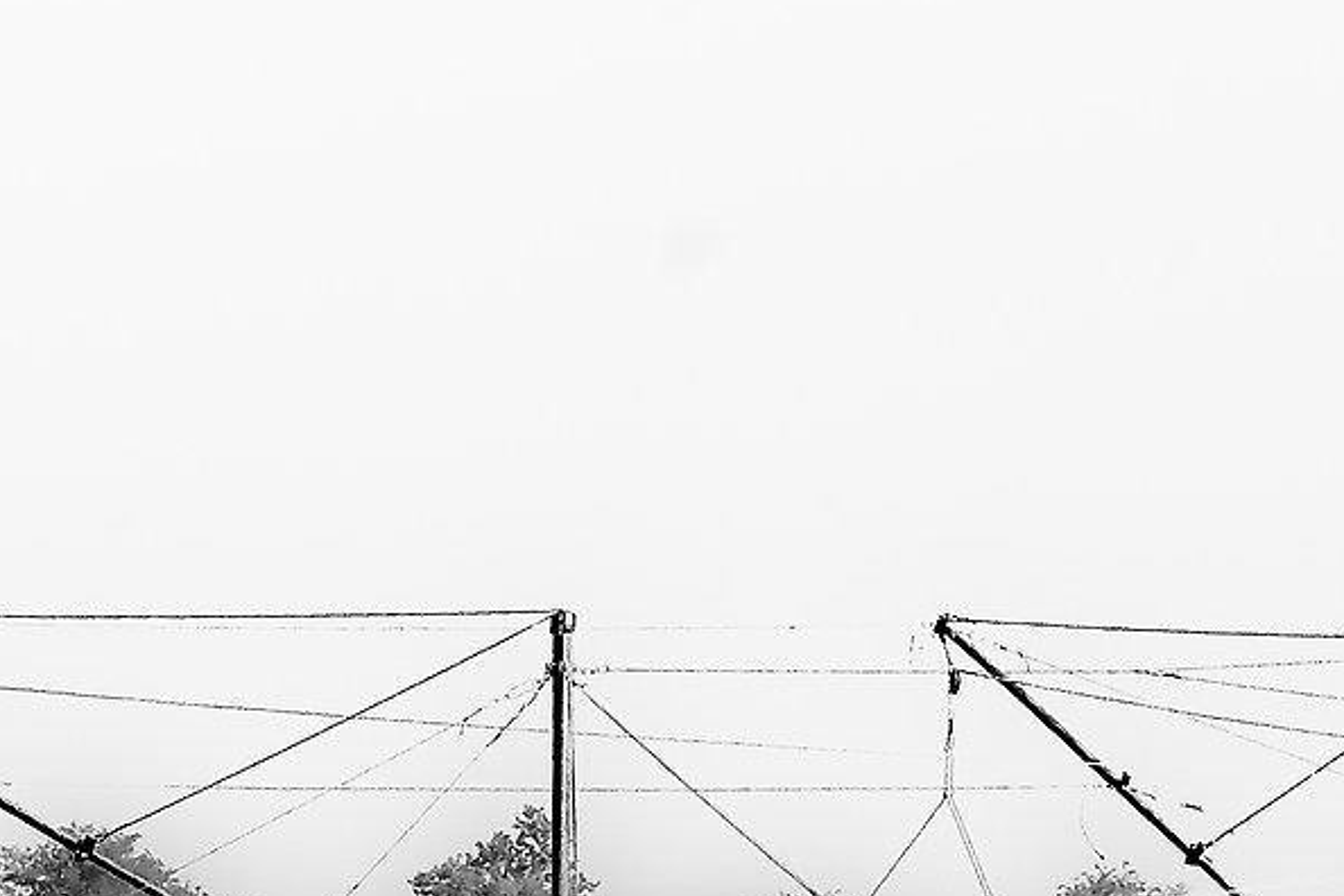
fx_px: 32253
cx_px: -149
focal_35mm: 864
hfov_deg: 2.4
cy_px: 1453
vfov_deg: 1.6
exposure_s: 1/300
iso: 800
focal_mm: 142.7
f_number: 18
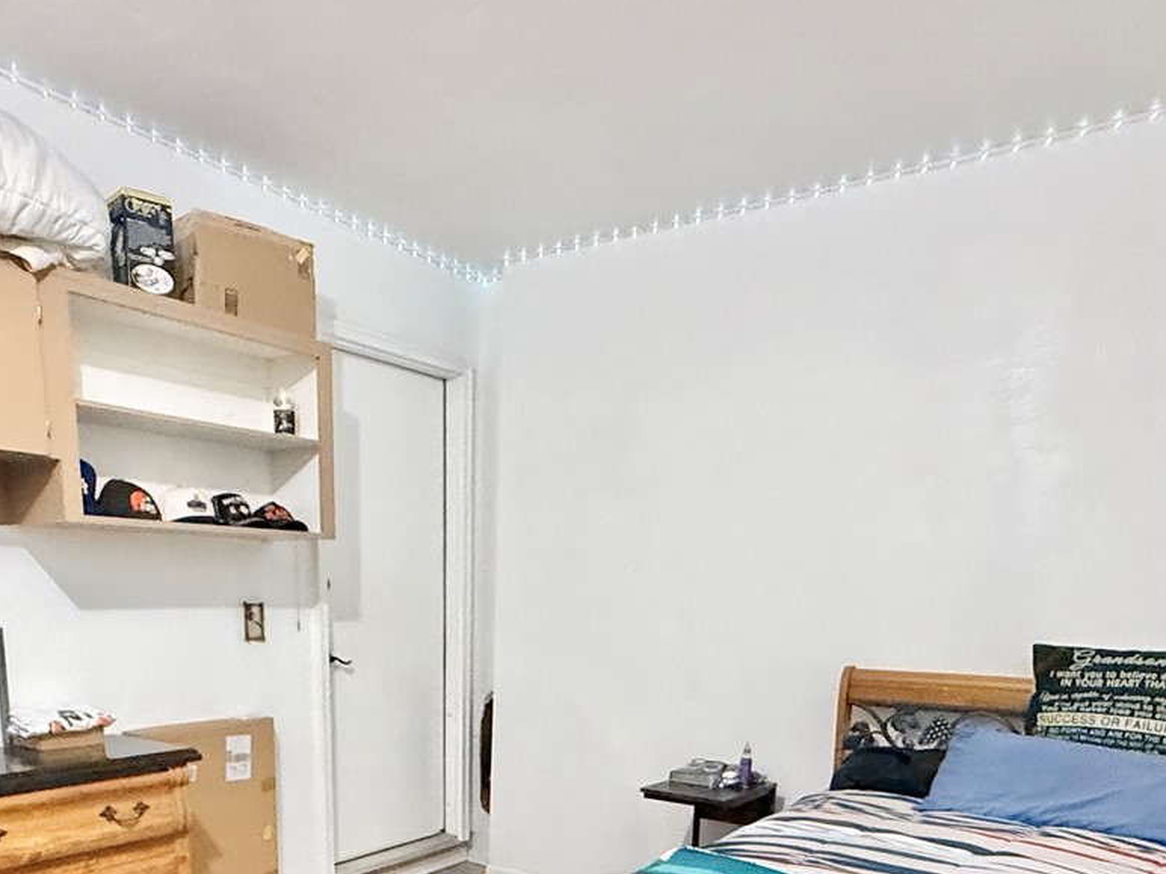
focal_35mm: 29
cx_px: 503
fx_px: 977
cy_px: 802
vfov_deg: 43.6
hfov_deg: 61.4
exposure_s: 1/60
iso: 1000
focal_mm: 2.22
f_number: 2.2
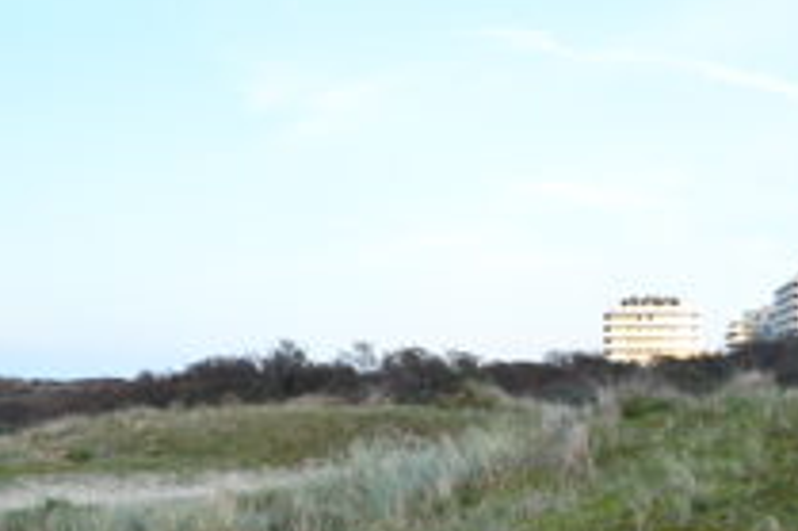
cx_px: 451
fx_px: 1019
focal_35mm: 46
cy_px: 327
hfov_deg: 42.7
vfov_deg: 29.1
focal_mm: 16
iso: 100
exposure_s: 1/100
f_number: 3.5
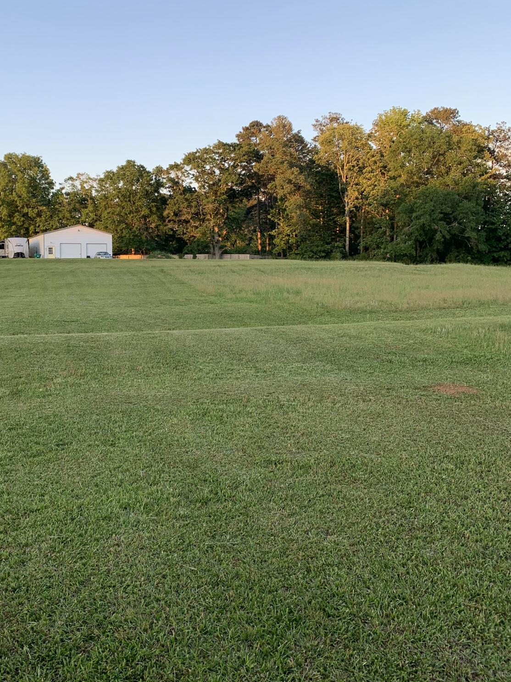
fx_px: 689
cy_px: 311
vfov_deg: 52.6
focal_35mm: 35
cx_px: 168
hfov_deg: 40.2
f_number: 1.8
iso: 25
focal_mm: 4.25
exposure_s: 1/232
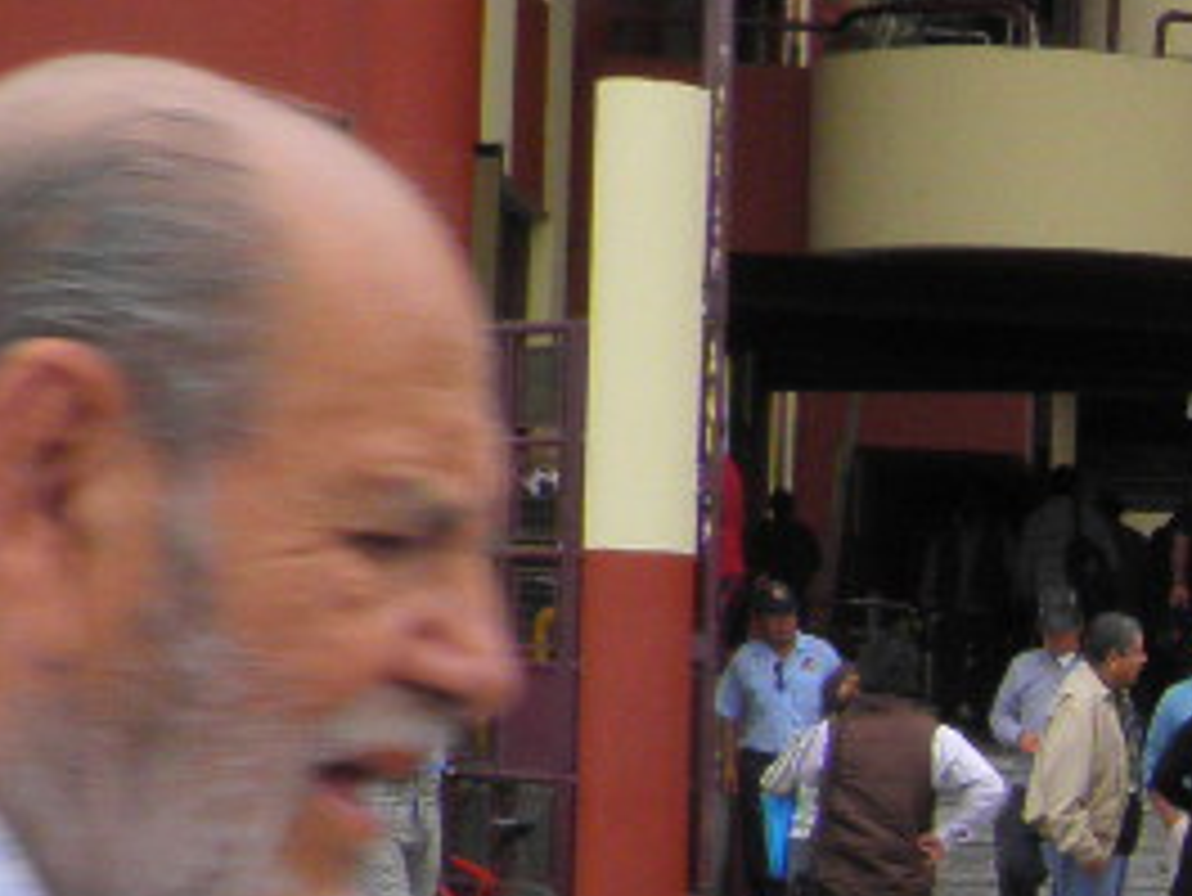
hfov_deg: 13.2
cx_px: 2155
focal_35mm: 135
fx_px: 4651
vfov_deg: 10.8
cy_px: 1148
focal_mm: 4.9
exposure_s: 1/125
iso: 50
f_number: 5.7
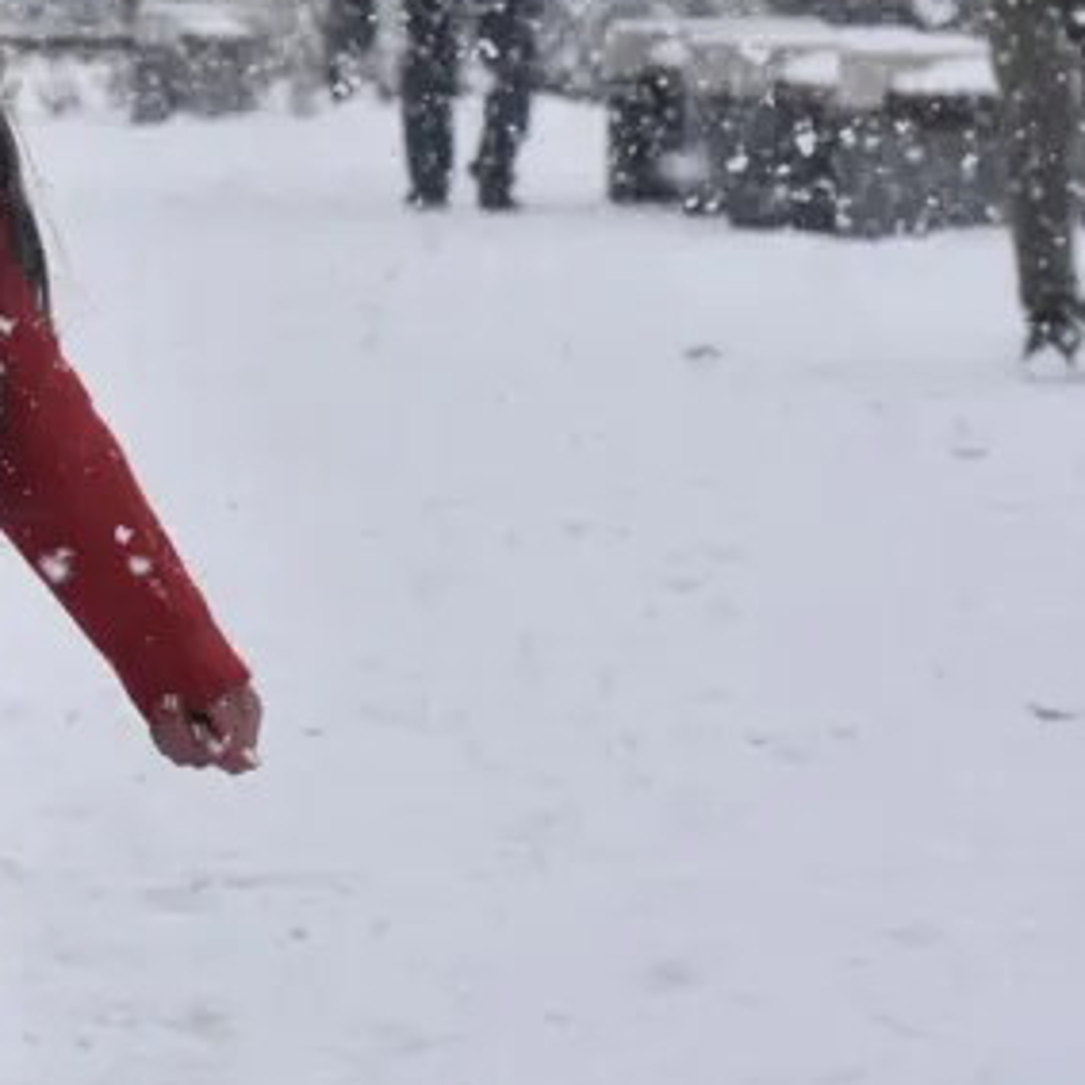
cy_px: -8
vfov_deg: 5.2
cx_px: -192
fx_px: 11926
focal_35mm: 336
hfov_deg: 5.2
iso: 280
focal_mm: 85
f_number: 8
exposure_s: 1/500
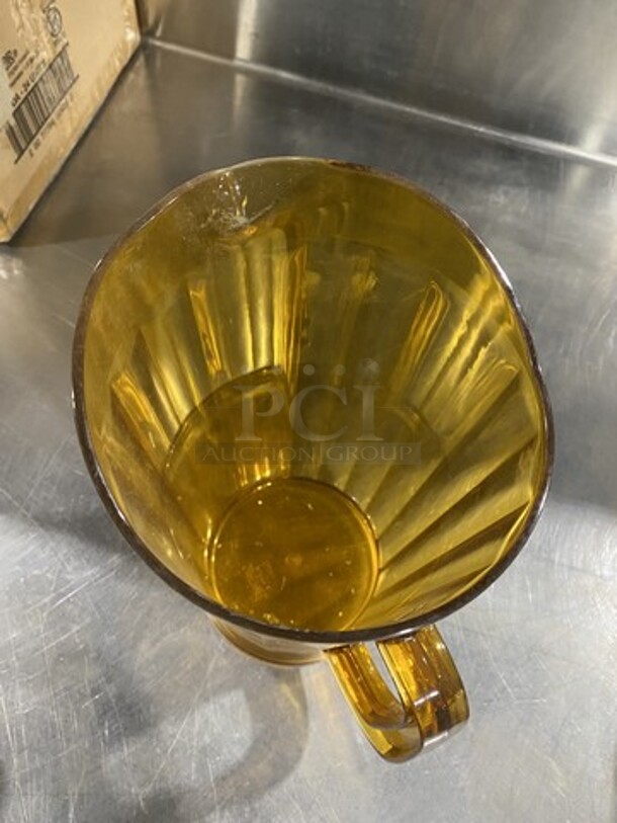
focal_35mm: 26
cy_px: 412
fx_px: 618
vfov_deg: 67.3
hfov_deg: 53.1
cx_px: 308
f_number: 1.8
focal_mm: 4.25
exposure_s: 1/60
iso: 320
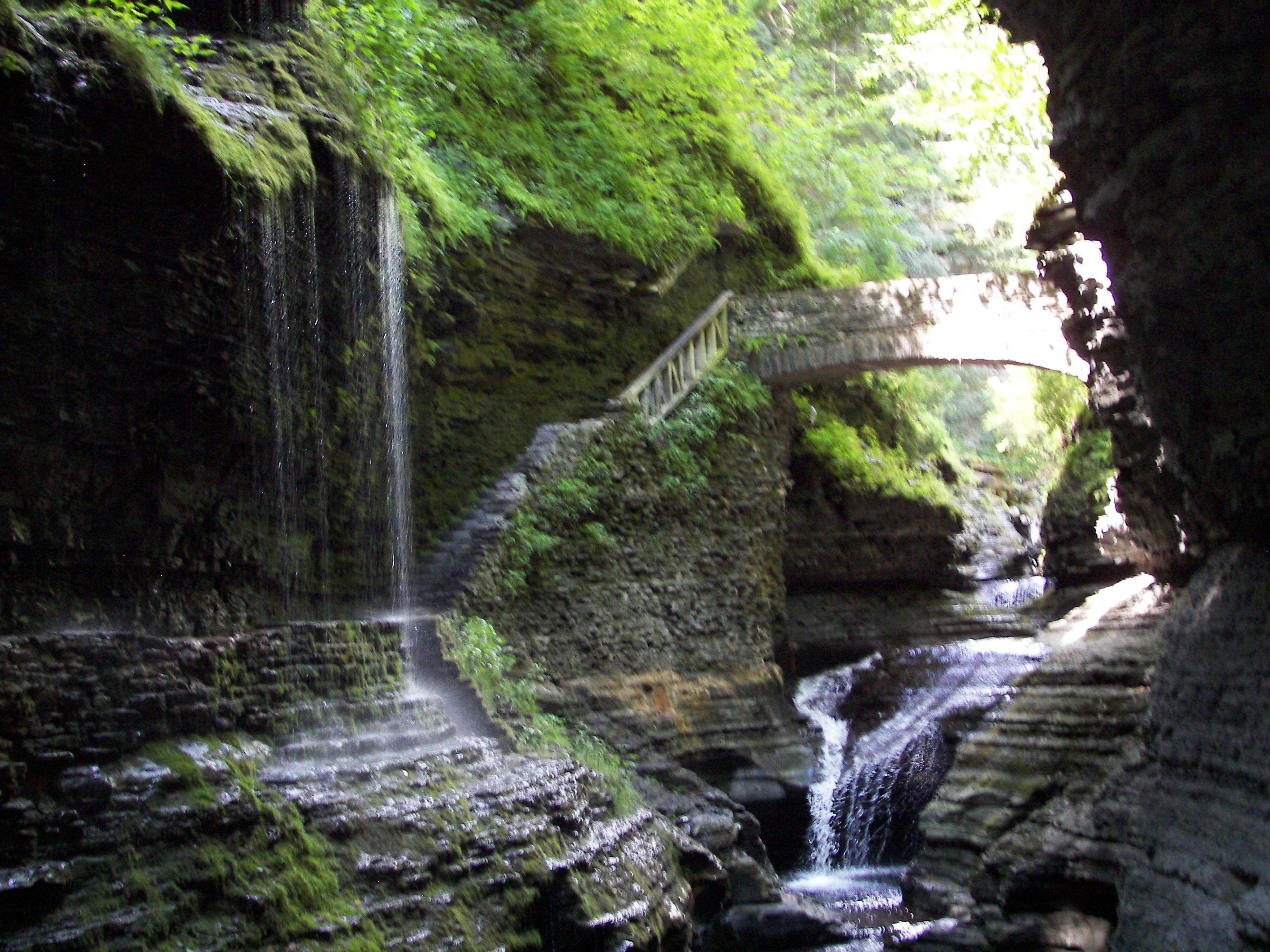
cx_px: 635
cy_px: 476
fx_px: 2605
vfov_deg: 20.7
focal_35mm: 71
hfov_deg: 27.4
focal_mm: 11.7
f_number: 2.8
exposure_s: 1/40
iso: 160
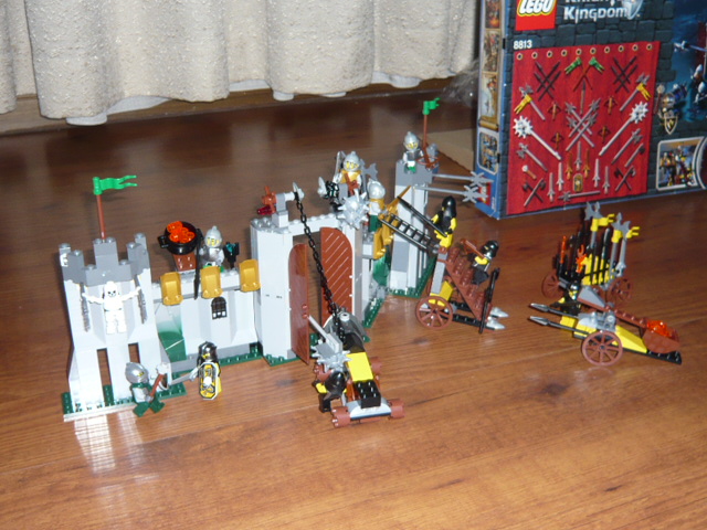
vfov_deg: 35.1
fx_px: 837
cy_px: 265
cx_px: 354
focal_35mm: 41
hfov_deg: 45.8
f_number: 2.8
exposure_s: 1/30
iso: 100
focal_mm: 4.6
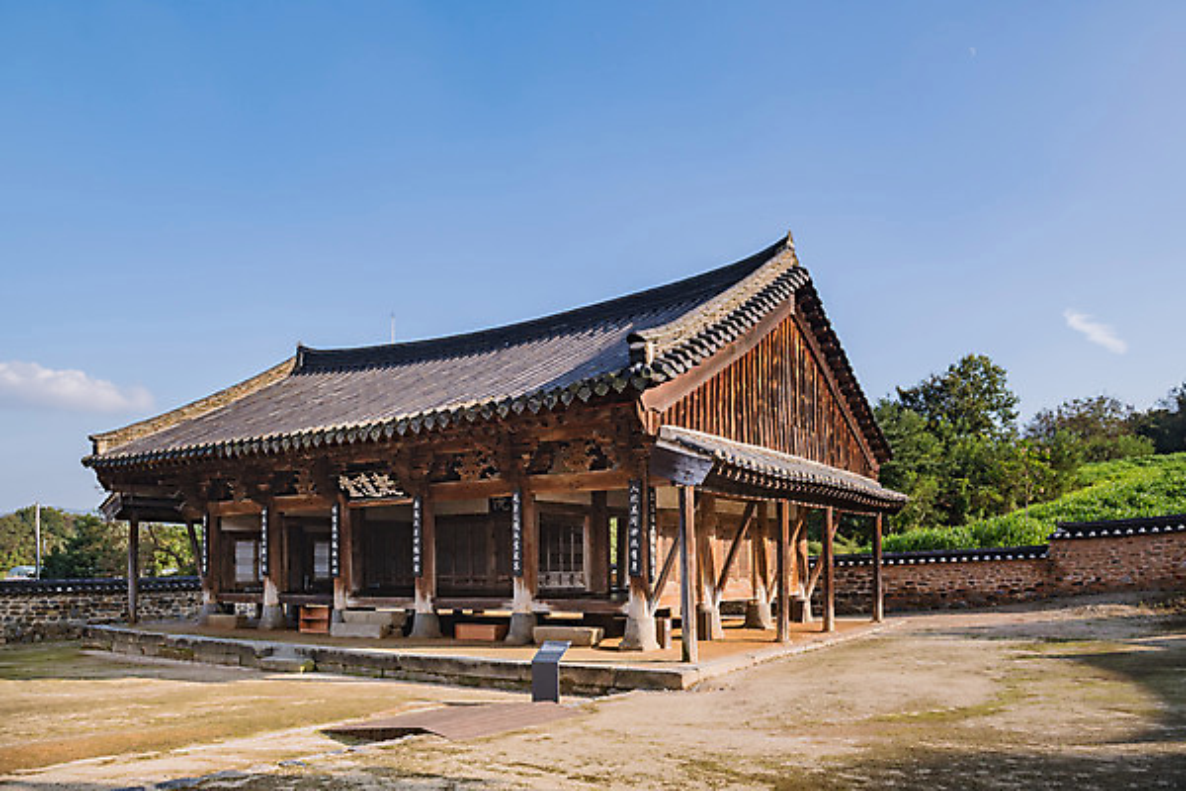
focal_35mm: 24
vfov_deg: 53.1
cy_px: 396
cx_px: 593
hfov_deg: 73.7
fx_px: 791
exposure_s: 1/800
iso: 100
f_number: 5.6
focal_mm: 24
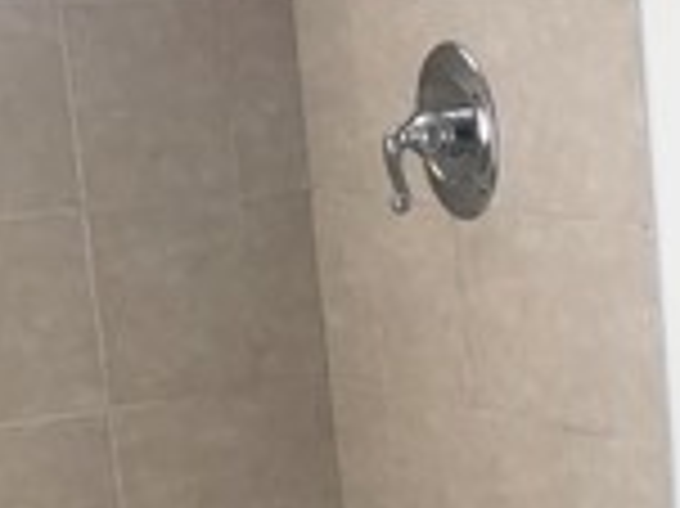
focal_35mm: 119
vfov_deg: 12.1
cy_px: 656
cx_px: 1031
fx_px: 2336
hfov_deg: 15.3
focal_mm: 3.99
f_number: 1.8
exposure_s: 1/120
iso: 25
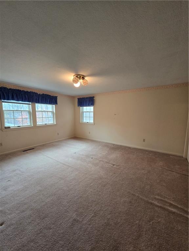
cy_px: 126
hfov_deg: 89.9
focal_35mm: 13
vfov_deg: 106.2
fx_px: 95
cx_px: 94
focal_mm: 2.2
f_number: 2.2
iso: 200
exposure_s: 1/60
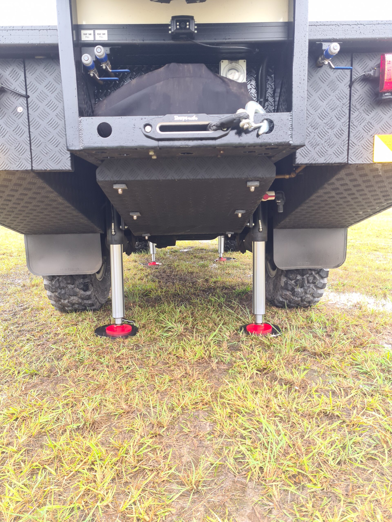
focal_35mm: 26
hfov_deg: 53.1
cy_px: 261
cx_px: 196
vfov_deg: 67.3
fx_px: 393
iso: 50
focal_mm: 5.4
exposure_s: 1/197
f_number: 1.8
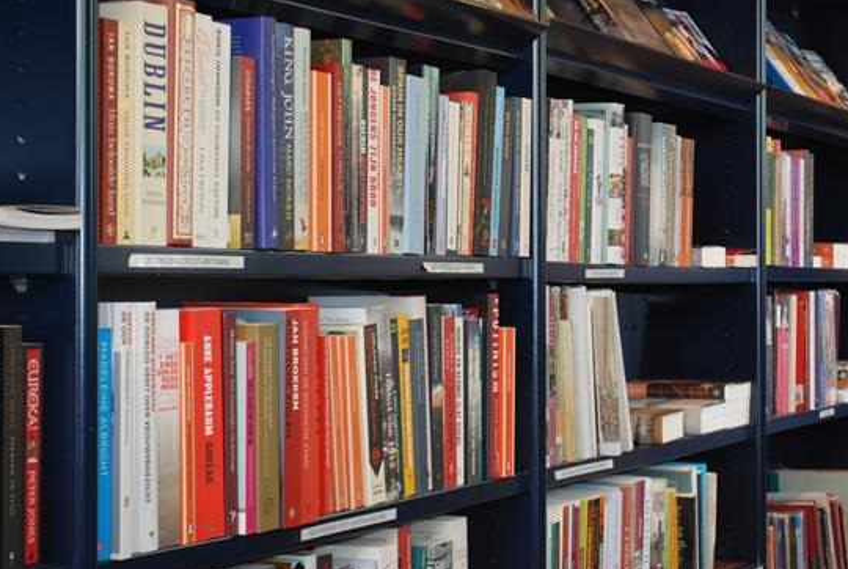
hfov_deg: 25.0
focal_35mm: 81
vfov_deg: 16.9
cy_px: 266
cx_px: 474
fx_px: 1911
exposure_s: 1/15
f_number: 5.6
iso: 320
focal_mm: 48
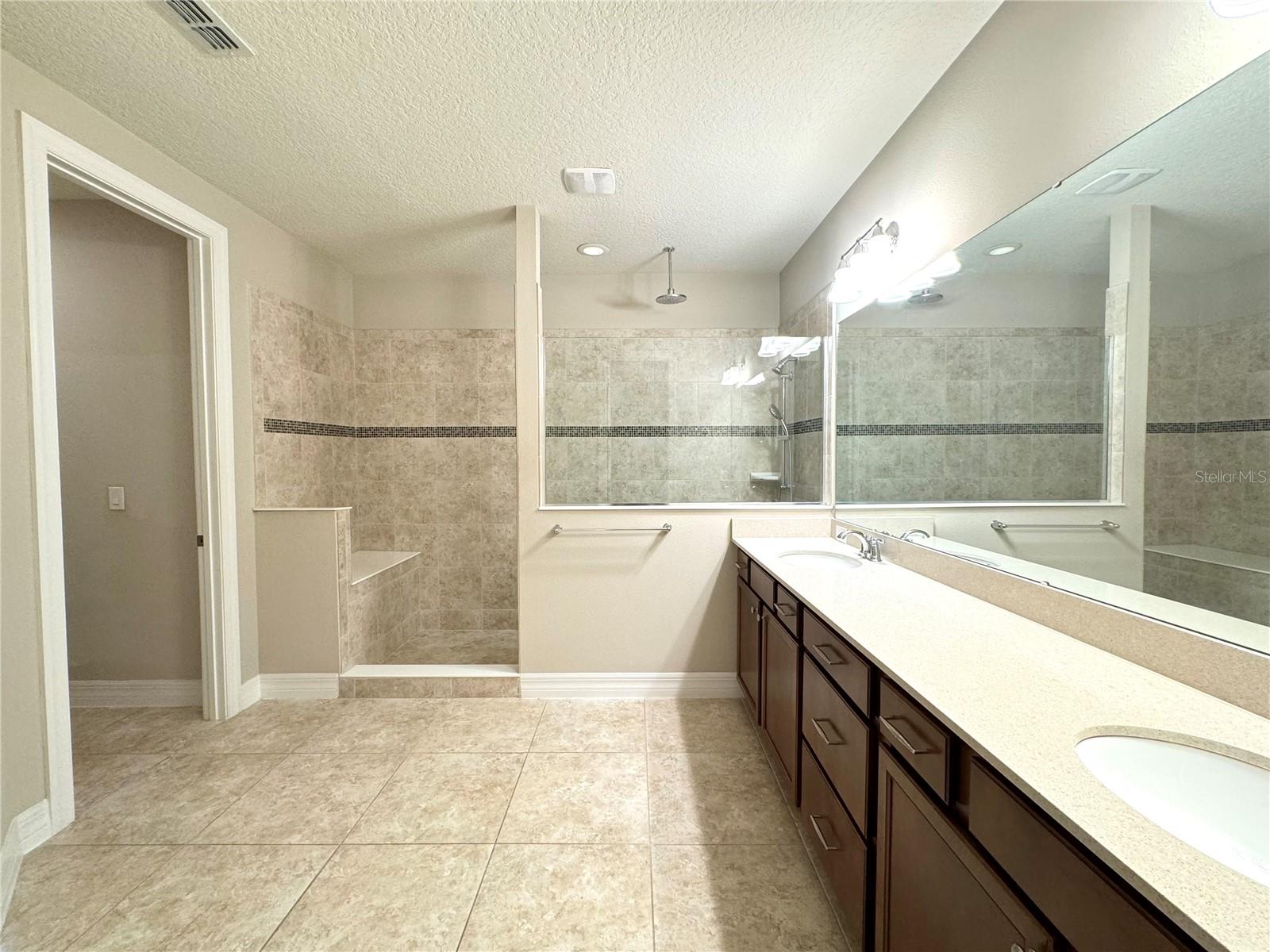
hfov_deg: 102.1
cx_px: 635
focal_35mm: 14
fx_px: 514
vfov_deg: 85.7
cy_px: 476
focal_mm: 2.22
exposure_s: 1/60
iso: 200
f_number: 2.2
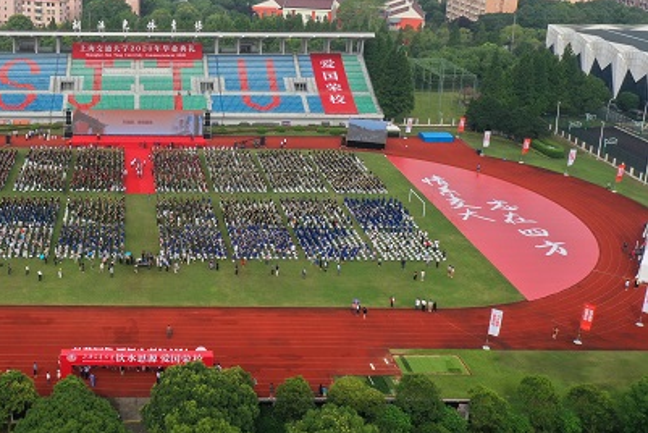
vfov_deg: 29.5
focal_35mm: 45
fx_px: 811
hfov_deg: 41.7
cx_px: 128
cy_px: 121
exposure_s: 1/200
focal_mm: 10.26
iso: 100
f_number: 8
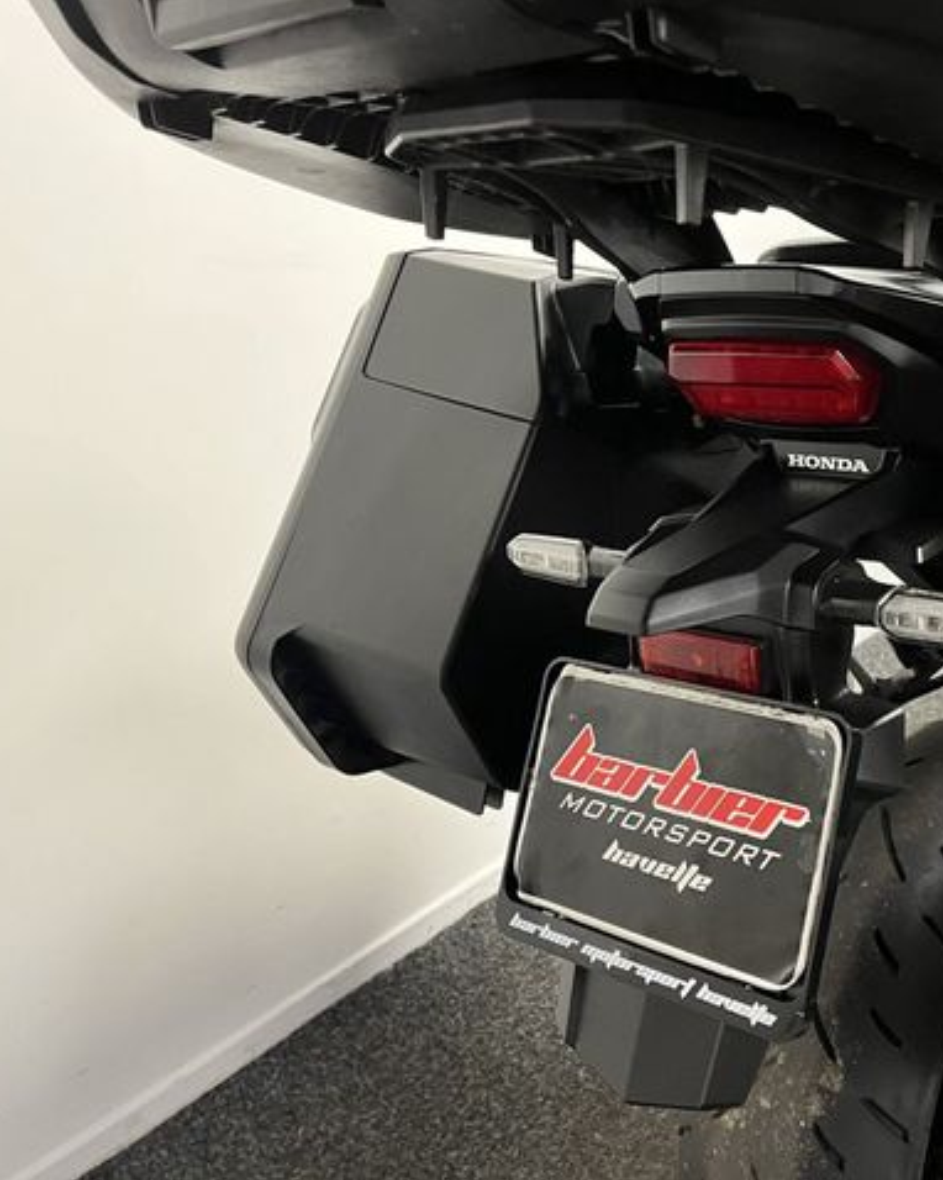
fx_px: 1187
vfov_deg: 52.9
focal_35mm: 34
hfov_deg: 41.4
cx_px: 760
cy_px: 590
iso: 400
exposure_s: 1/33
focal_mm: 5.1
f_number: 1.6
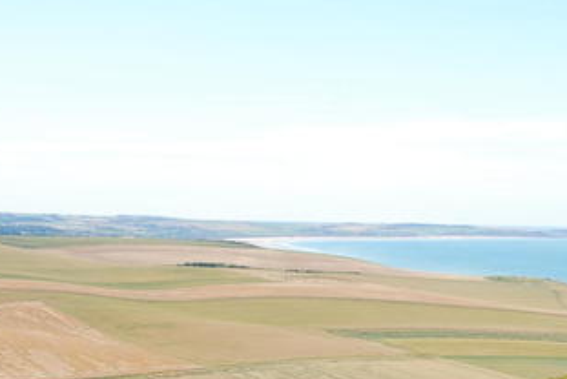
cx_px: 460
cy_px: 323
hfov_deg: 19.0
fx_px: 1675
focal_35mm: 106
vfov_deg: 12.8
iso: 100
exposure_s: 1/100
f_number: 13
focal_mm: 29
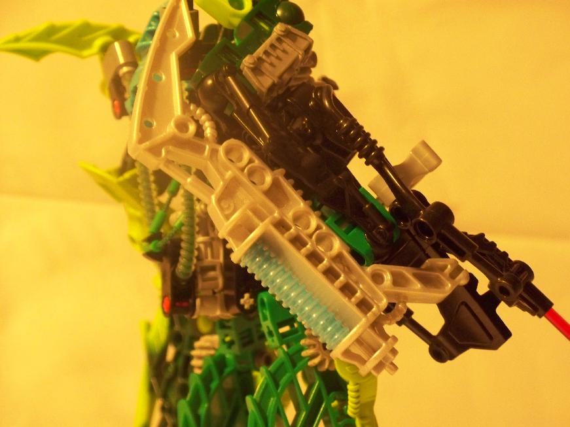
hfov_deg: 19.1
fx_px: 1696
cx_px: 285
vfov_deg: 14.4
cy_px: 214
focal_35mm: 103
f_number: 3.8
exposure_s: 1/20
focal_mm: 22.05
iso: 400
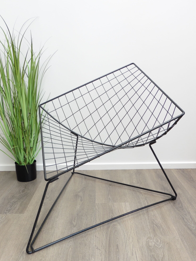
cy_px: 135
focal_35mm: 31
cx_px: 98
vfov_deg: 58.3
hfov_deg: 45.4
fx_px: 234
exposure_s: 1/100
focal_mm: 5.4
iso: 100
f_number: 3.6
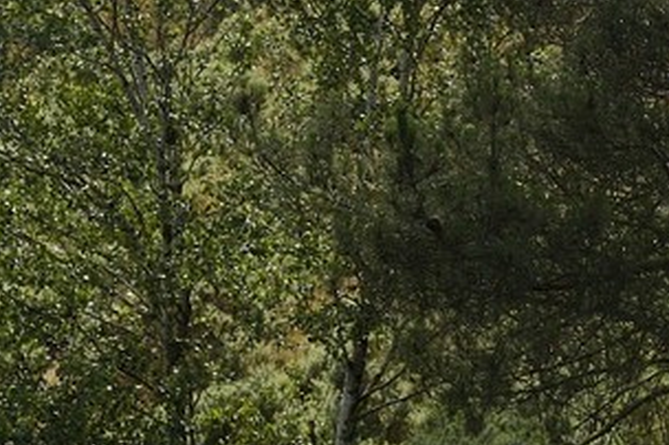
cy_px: -626
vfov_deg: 2.6
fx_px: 9783
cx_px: 1160
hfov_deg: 3.9
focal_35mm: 527
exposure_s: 1/200
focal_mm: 100
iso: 200
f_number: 11
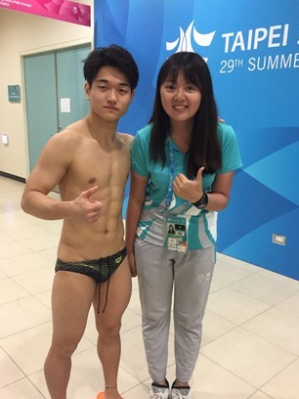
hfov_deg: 44.1
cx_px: 157
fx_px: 369
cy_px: 212
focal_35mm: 32
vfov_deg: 56.8
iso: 250
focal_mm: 4.15
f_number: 2.2
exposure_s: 1/20
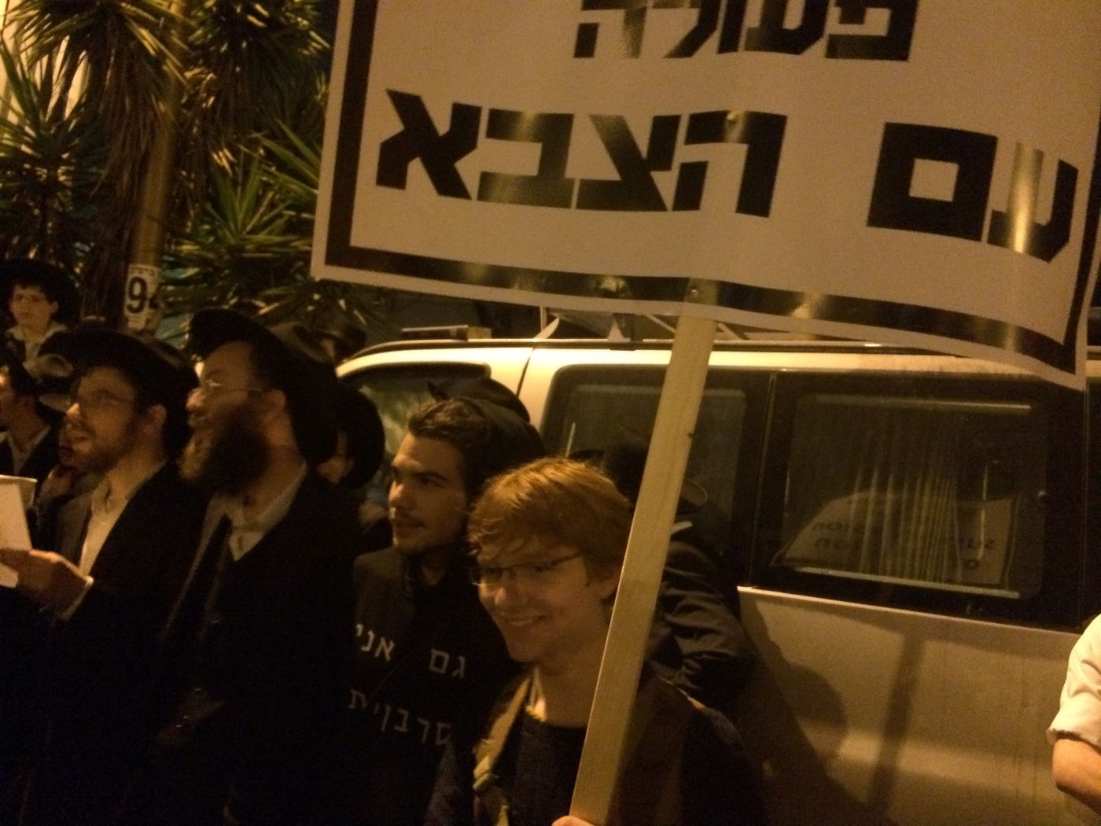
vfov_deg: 46.8
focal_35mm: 30
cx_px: 550
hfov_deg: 60.0
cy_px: 413
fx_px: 954
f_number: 2.2
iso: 800
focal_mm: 4.12
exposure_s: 1/15
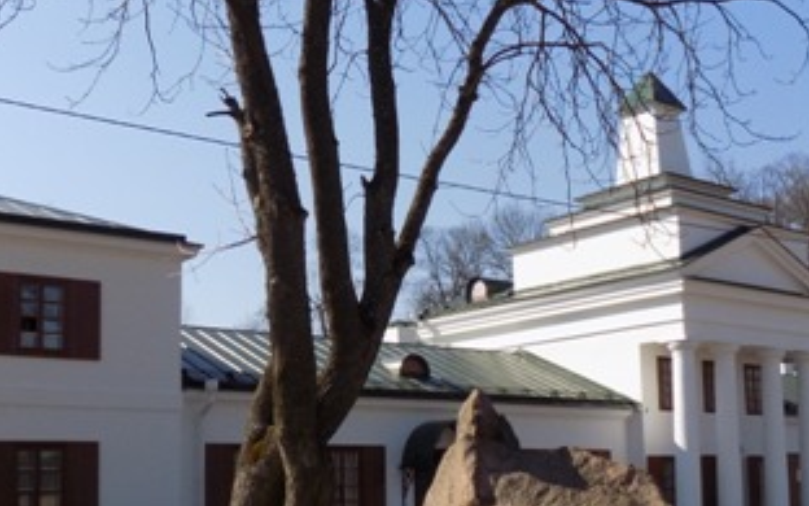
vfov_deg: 25.7
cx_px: 358
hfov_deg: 40.2
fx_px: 1102
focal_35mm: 50
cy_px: 343
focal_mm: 4
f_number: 3.1
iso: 80
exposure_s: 1/1000
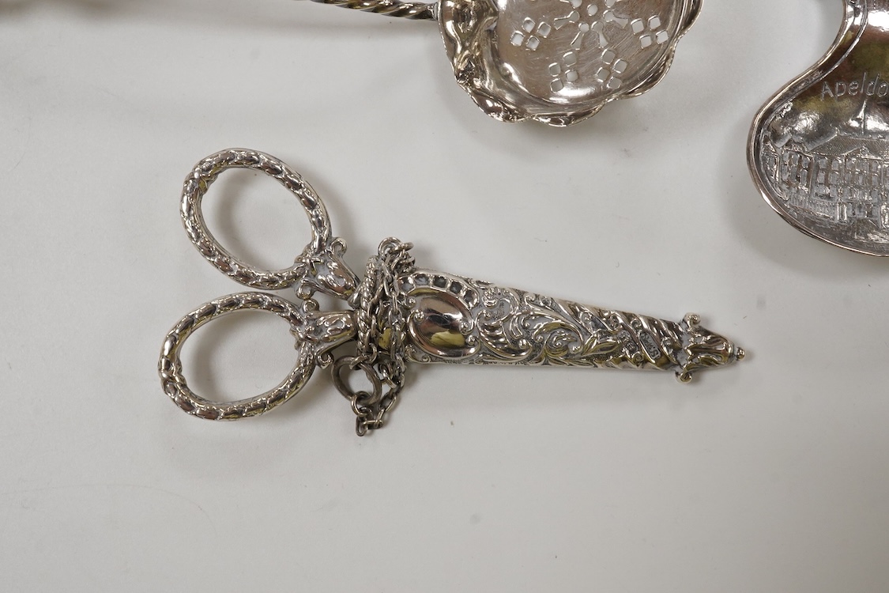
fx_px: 1111
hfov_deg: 43.6
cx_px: 444
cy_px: 296
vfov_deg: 29.9
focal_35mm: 45
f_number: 18
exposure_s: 1/100
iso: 2500
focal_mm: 30
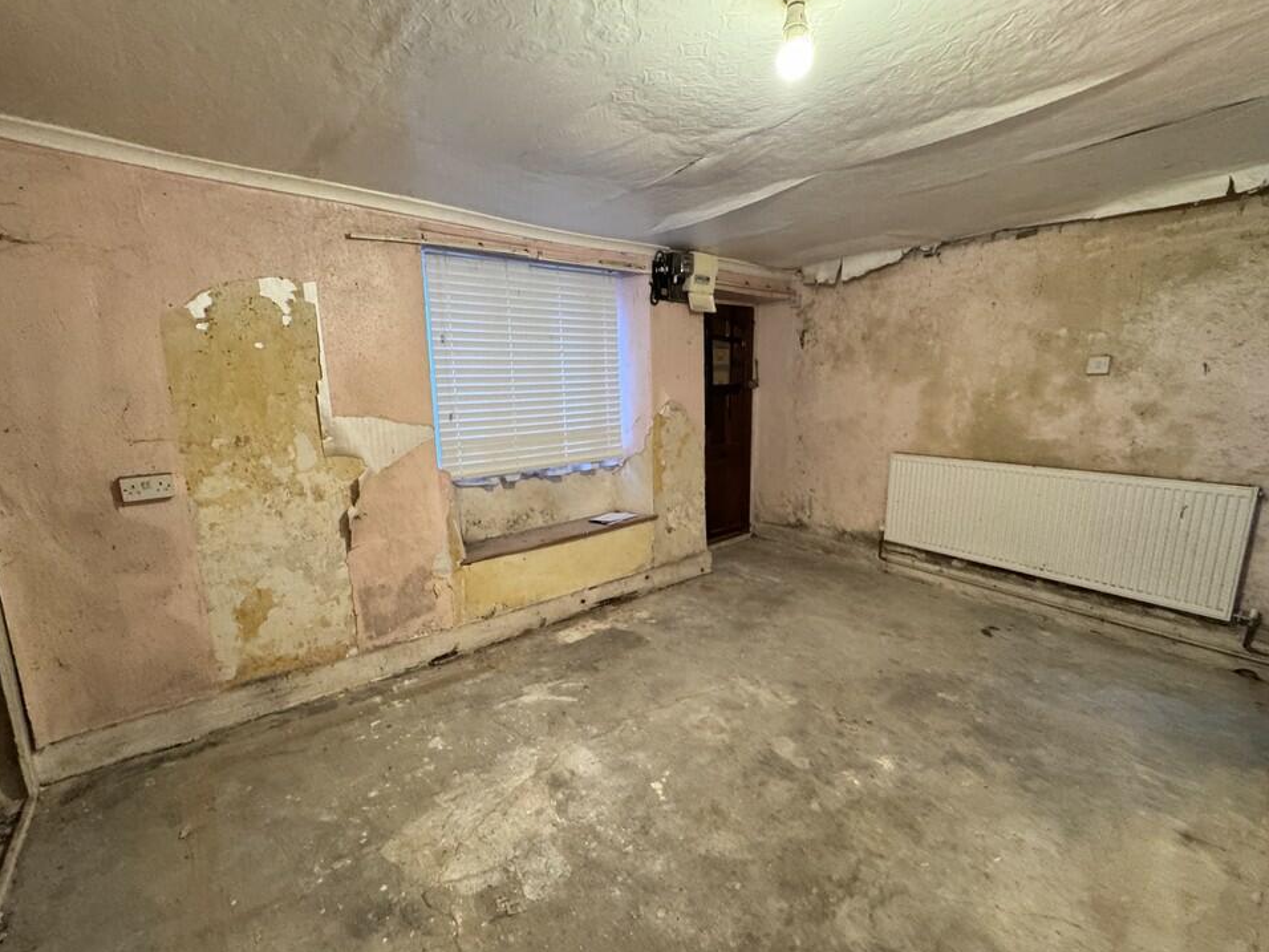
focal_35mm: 15
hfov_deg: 98.1
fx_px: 550
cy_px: 489
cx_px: 612
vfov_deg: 81.7
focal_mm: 2.22
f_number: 2.2
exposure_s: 1/50
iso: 640
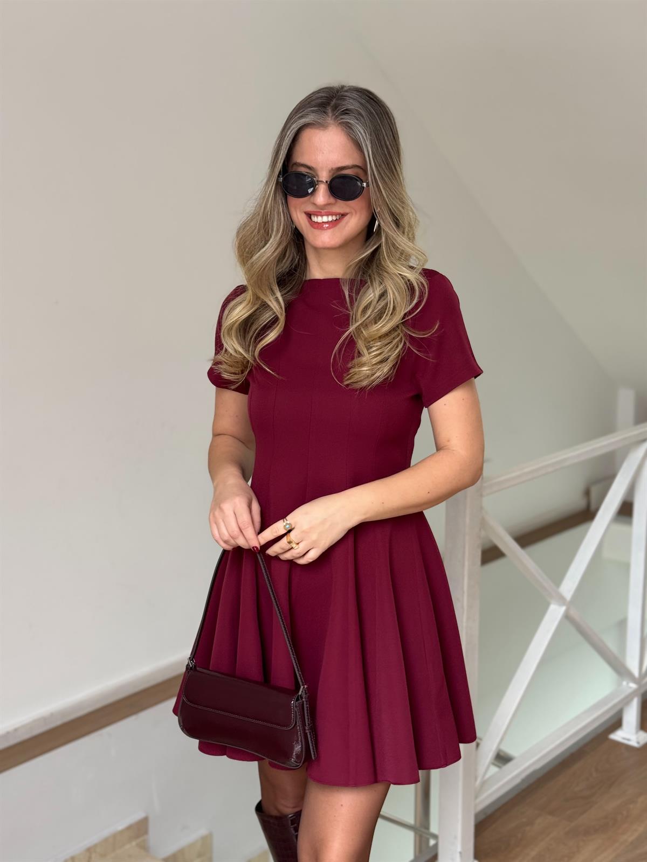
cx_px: 324
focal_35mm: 48
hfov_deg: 30.3
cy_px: 431
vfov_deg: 39.7
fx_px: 1196
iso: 125
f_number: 1.78
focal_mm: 6.76
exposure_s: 1/50
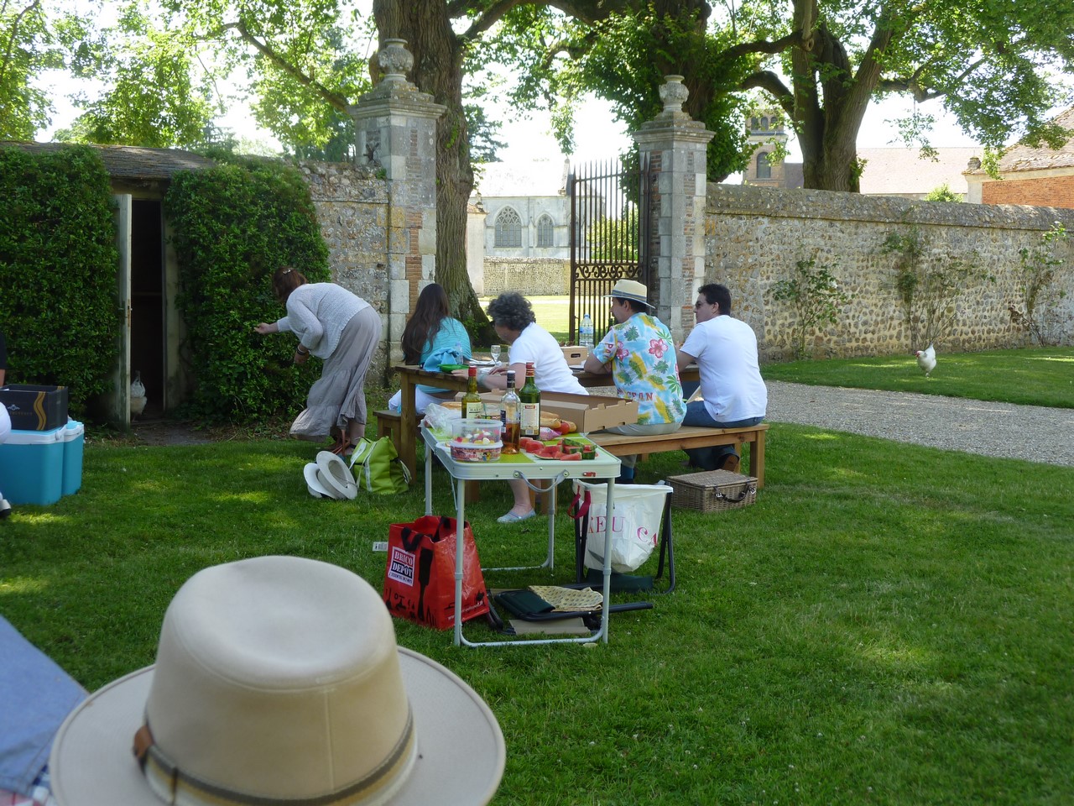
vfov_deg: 34.3
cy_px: 403
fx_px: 1303
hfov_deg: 44.8
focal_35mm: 42
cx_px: 537
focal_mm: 7.6
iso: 80
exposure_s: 1/100
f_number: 4.1
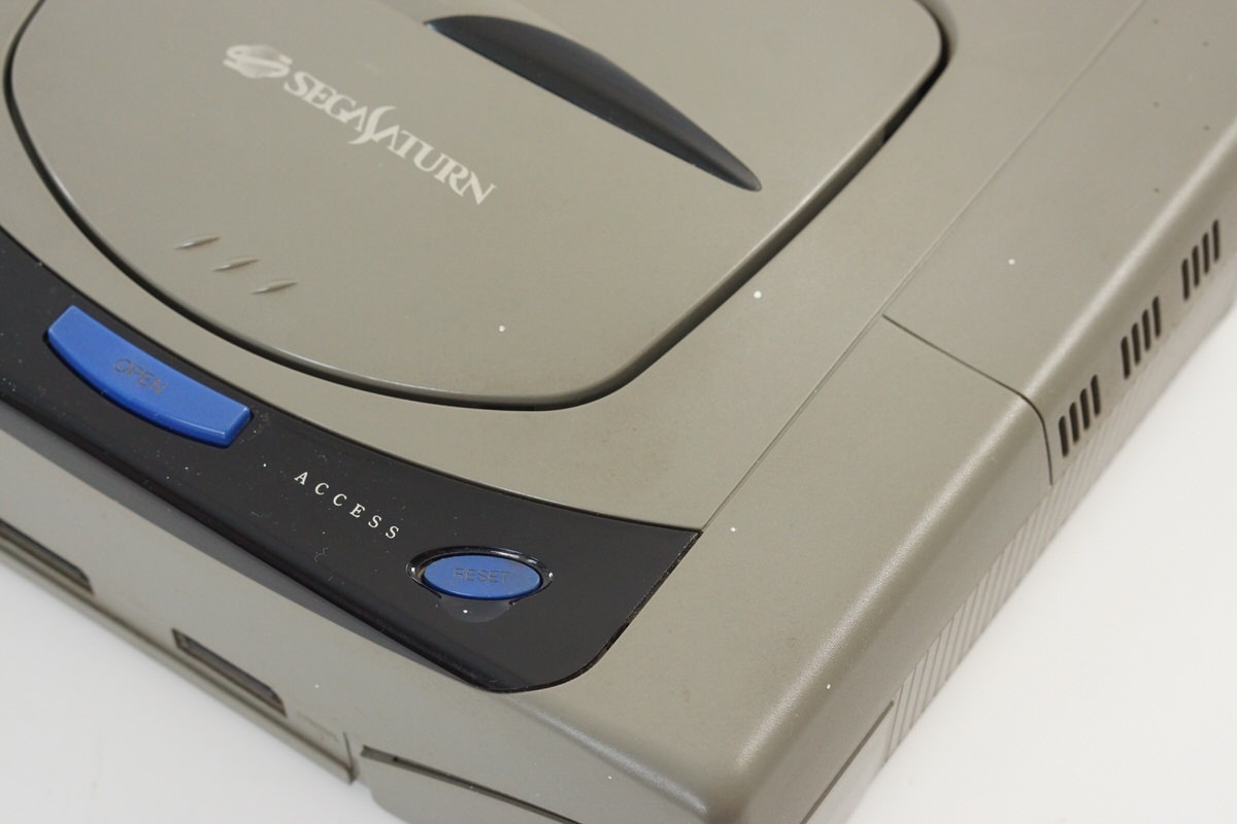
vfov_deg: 18.2
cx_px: 618
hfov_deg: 27.0
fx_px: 2577
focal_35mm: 75
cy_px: 412
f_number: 6.3
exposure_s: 1/80
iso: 1600
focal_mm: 50
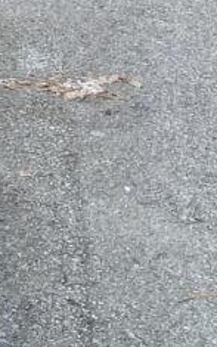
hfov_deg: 6.5
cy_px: -151
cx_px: -483
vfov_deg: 11.2
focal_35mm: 180
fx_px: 1702
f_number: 1.8
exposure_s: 1/122
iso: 32
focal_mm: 4.25
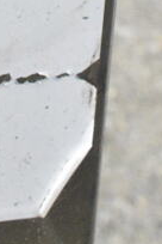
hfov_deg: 8.1
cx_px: 7
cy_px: -222
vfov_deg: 11.2
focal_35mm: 168
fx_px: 1136
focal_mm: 25
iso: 6400
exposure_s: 1/400
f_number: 10
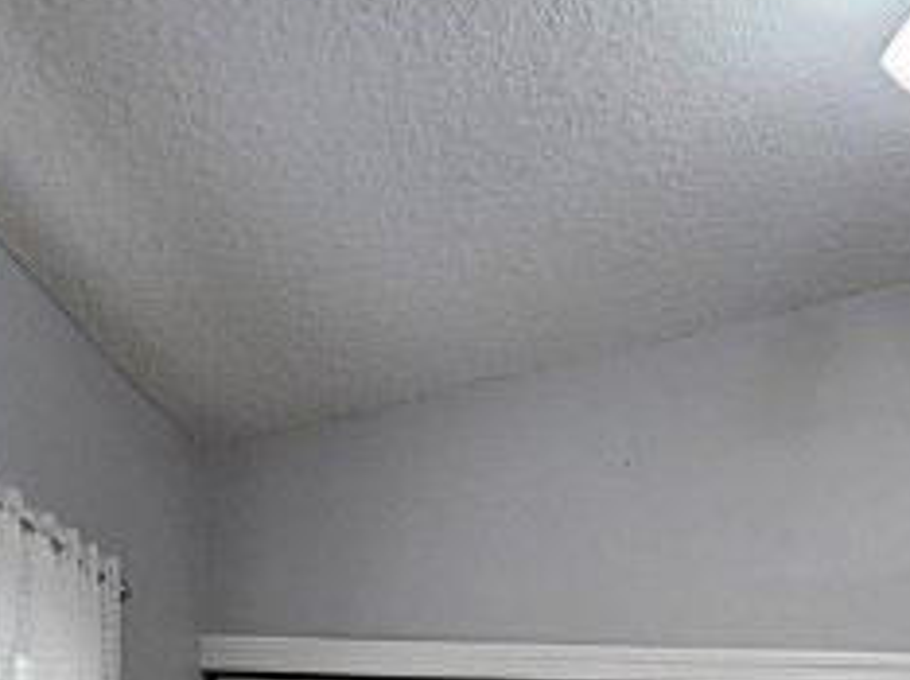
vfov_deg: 20.1
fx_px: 1497
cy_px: 1150
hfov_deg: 32.9
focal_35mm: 57
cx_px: 723
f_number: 2.2
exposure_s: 1/60
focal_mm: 2.2
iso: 100
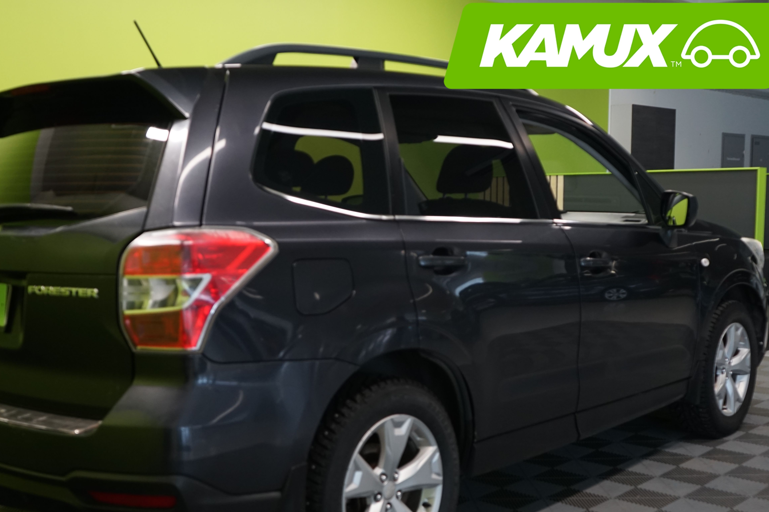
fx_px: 918
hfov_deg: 45.3
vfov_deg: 31.1
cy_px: 304
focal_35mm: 43
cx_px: 318
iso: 1000
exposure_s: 1/30
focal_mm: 33
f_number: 4.5
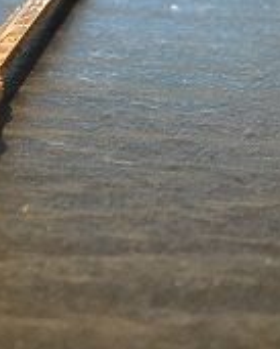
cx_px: -14
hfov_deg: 21.8
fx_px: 693
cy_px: 72
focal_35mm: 67
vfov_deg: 27.7
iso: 500
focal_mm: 4.15
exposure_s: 1/17
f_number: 2.2
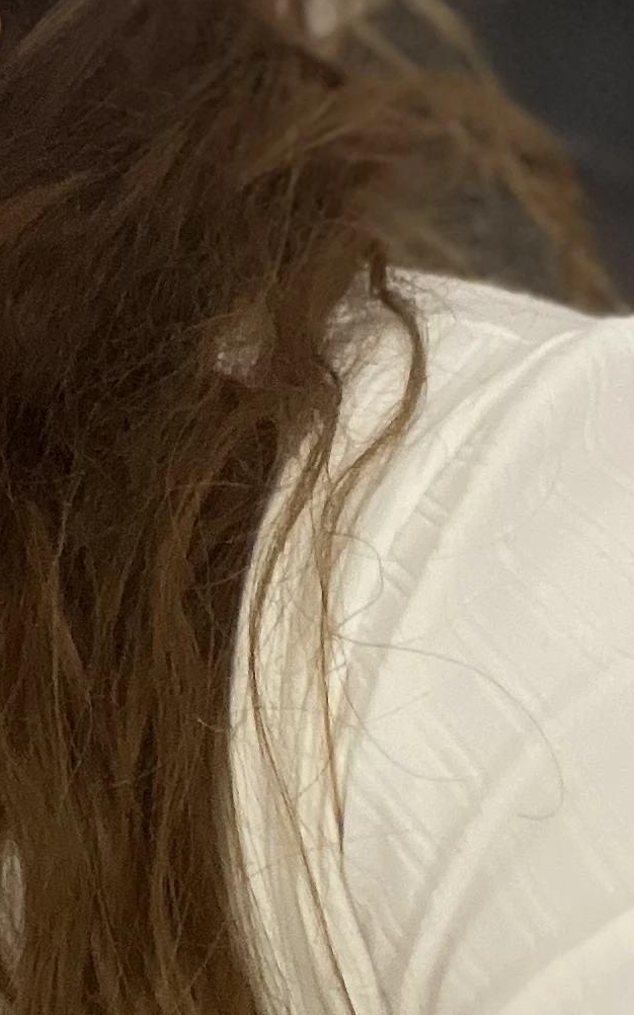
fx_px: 2710
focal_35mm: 98
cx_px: -427
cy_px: 363
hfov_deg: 12.4
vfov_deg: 21.2
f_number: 2.2
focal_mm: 2.71
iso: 400
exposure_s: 1/33
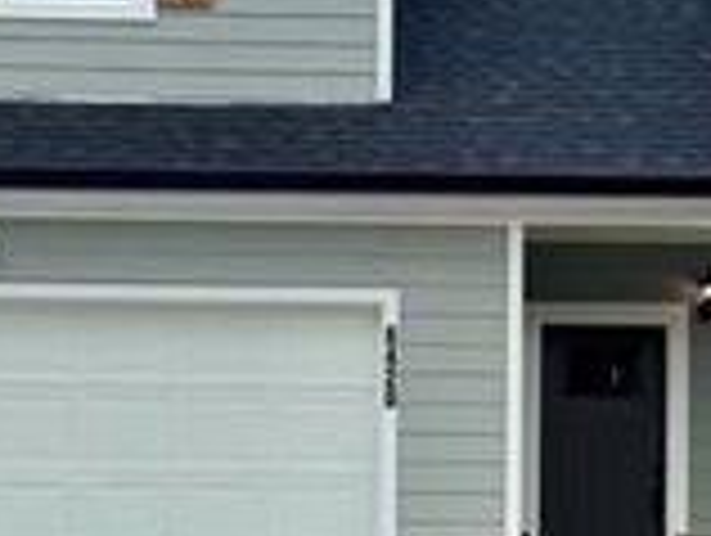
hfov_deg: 19.4
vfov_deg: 14.6
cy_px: 390
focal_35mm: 101
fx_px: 2078
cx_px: 418
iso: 80
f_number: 1.78
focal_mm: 6.76
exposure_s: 1/1869
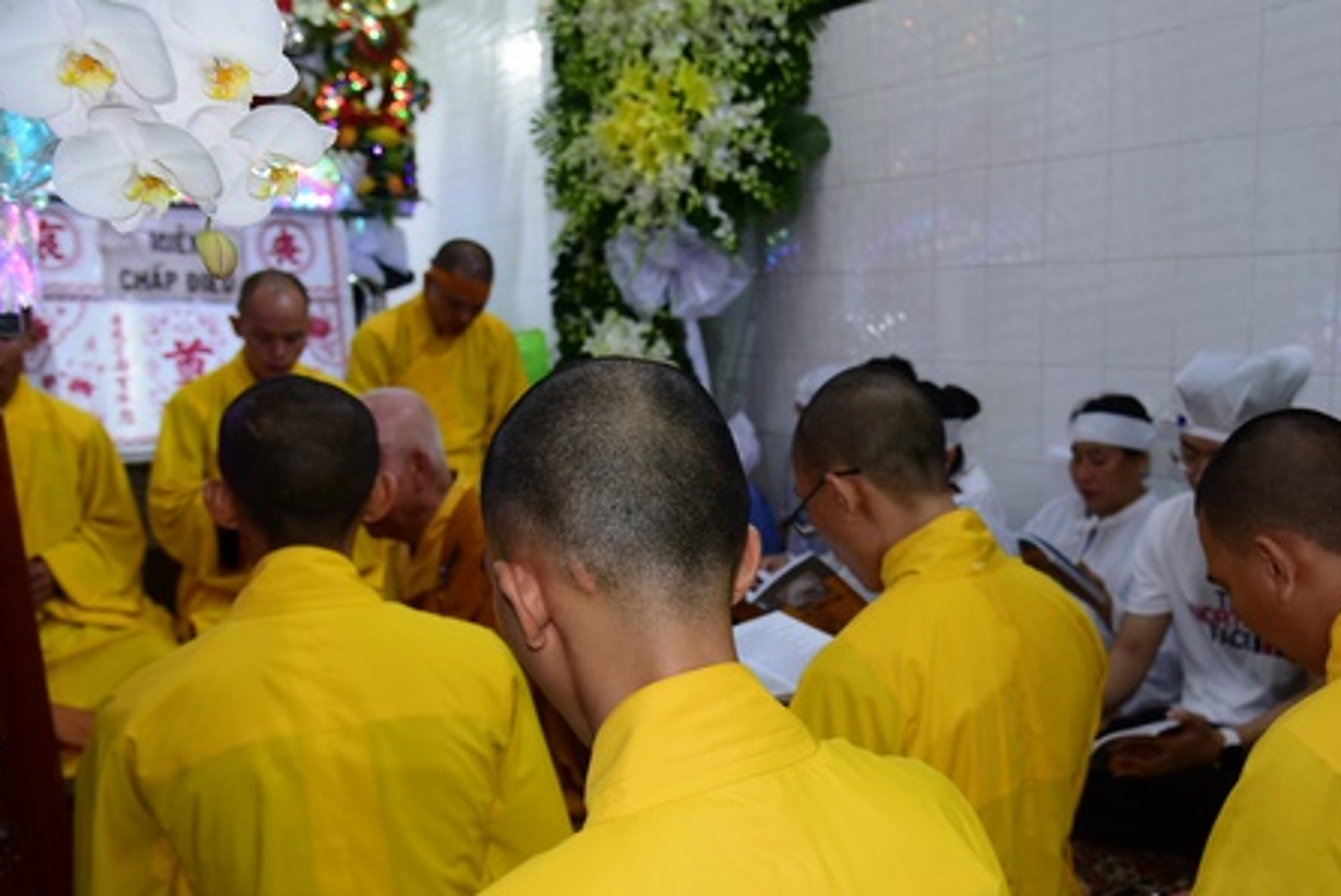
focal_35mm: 35
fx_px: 1305
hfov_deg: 53.6
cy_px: 541
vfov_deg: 37.7
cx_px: 866
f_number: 4
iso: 320
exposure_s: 1/60
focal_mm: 24
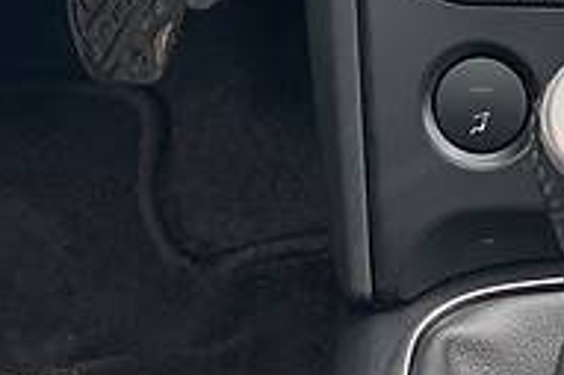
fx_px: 2661
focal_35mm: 170
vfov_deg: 7.7
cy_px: -405
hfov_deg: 11.9
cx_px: 661
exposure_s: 1/121
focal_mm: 6
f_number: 2.4
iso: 50
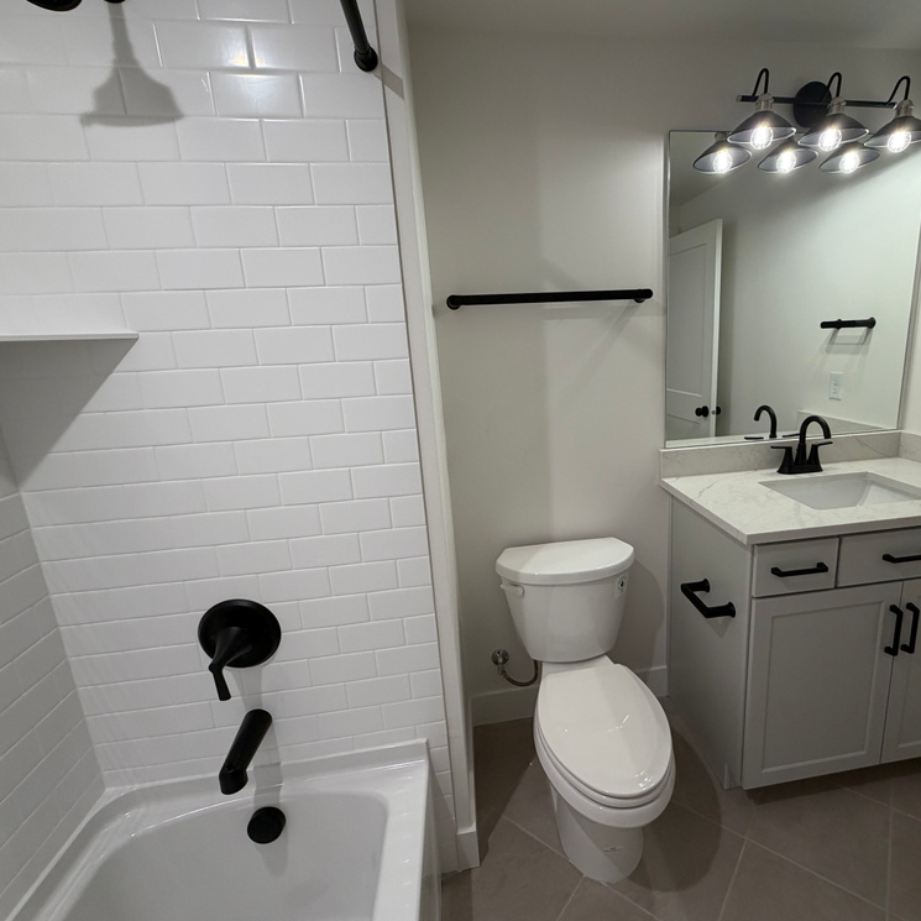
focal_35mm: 17
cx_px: 541
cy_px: 455
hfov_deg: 83.2
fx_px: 512
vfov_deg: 84.0
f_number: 2.2
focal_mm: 2.22
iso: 125
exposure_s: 1/120
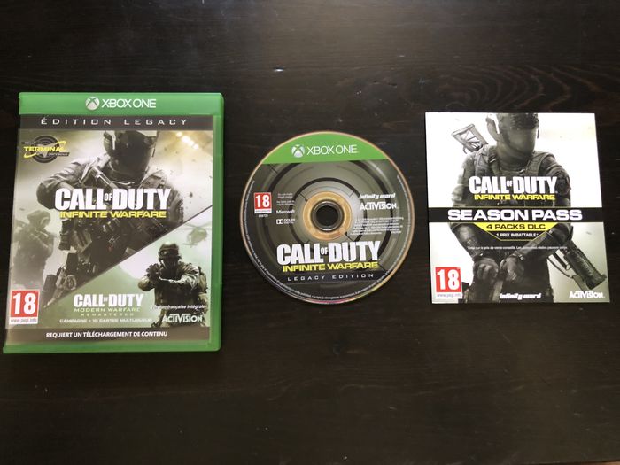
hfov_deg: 63.4
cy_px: 232
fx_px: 502
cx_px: 310
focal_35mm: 28
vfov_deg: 49.7
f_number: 1.8
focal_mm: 4
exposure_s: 1/6
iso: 80
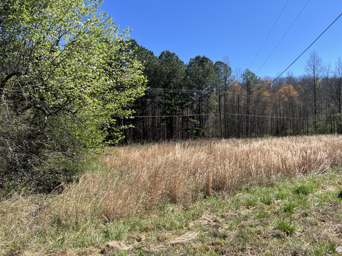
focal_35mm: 26
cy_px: 128
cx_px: 171
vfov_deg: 53.1
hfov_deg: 67.3
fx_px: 257
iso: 50
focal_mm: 5.7
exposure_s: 1/2457
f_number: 1.5
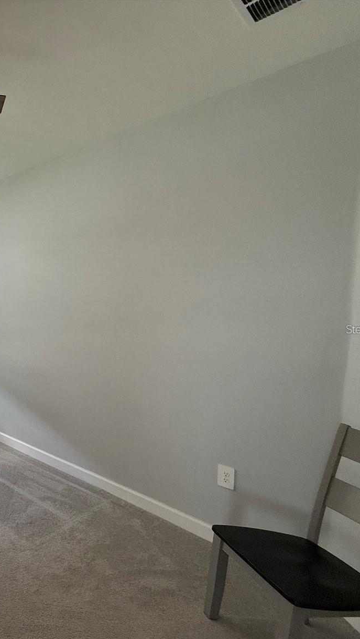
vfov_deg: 83.8
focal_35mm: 21
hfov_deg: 41.7
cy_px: 329
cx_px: -42
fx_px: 356
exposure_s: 1/120
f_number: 2.2
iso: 160
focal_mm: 2.22
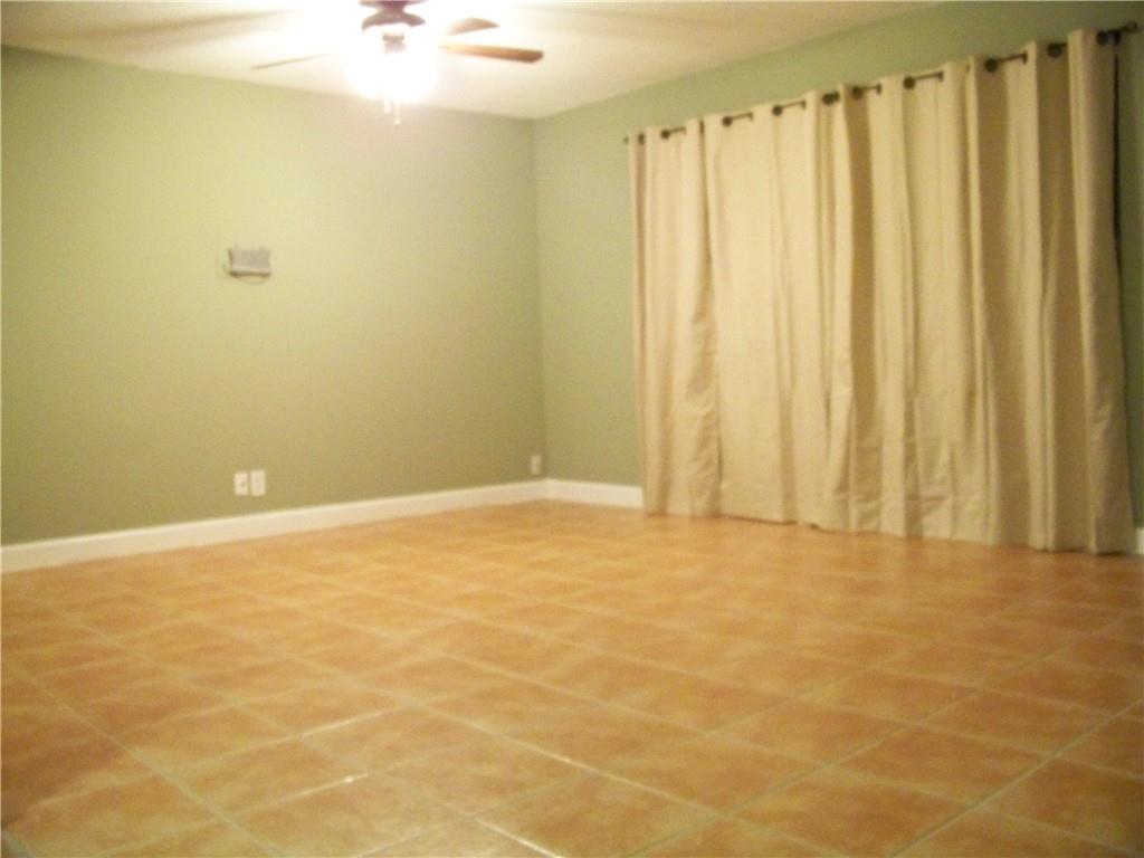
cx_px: 572
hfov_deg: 55.4
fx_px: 1091
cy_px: 429
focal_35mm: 33
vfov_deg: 42.9
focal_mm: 5.85
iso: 1000
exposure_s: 1/30
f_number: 2.8
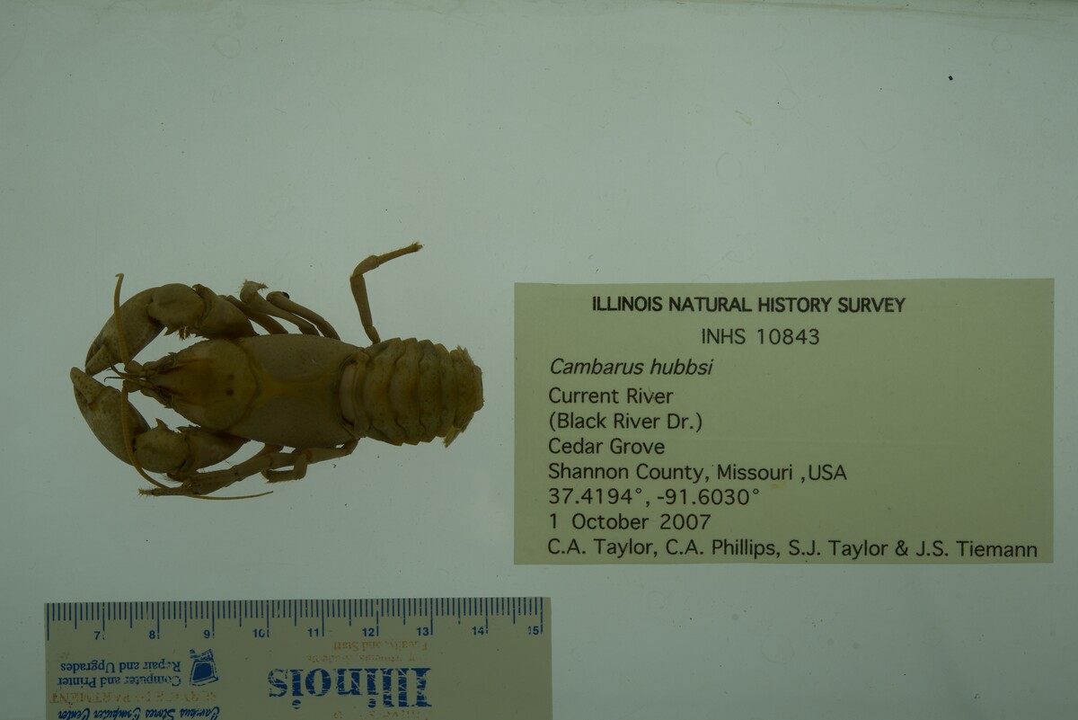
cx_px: 539
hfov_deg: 33.4
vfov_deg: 22.6
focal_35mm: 60
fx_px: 1797
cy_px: 360
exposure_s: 1/160
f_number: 10
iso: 100
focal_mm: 60
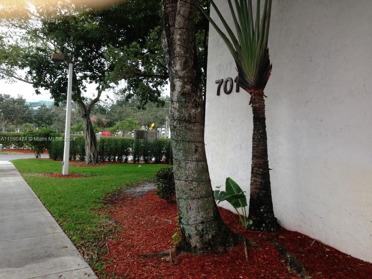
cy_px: 140
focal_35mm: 33
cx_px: 186
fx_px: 355
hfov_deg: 55.4
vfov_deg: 42.9
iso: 50
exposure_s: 1/234
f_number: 2.4
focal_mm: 4.12
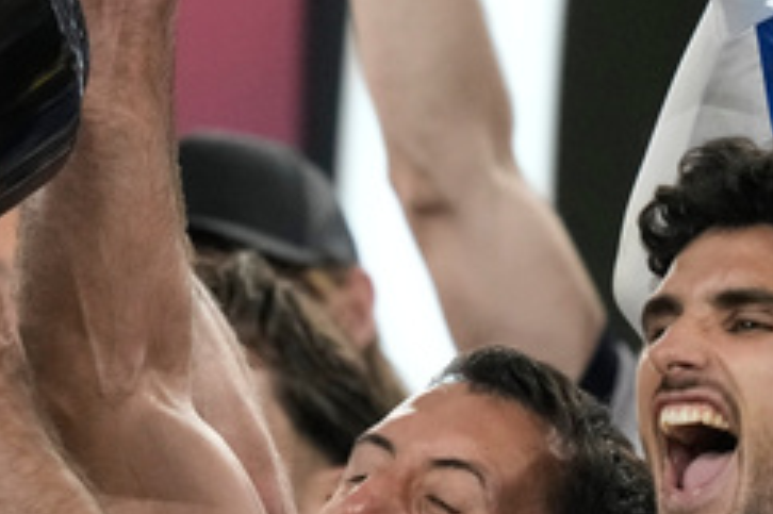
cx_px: 319
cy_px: 233
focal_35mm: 1694
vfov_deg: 0.8
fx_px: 36348
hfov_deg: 1.2
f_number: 2.8
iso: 3200
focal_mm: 400
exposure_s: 1/1600
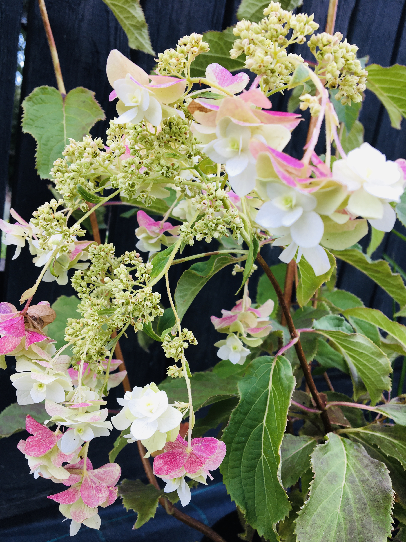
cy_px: 271
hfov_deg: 48.2
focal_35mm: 29
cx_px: 203
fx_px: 454
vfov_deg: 61.7
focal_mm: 4.15
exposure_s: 1/124
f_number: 2.2
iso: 25
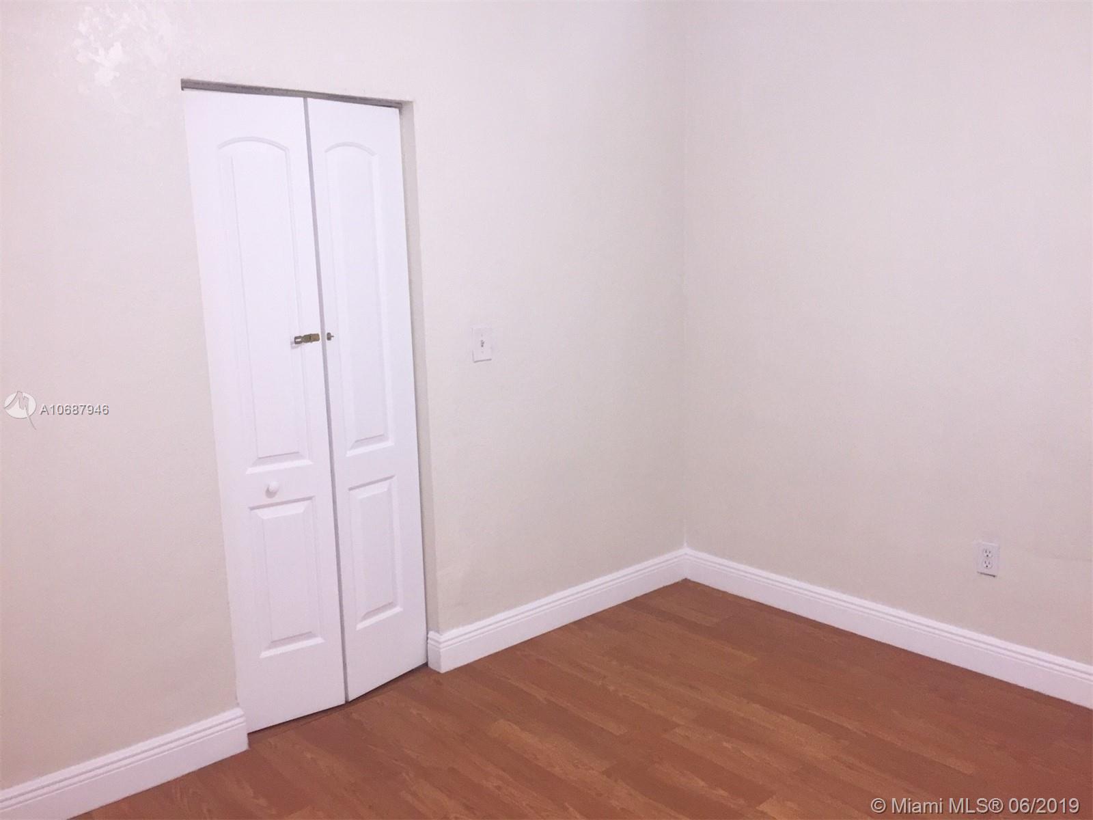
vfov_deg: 48.2
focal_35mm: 29
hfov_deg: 61.7
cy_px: 410
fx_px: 916
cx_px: 546
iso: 125
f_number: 2.2
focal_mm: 4.15
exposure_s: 1/30
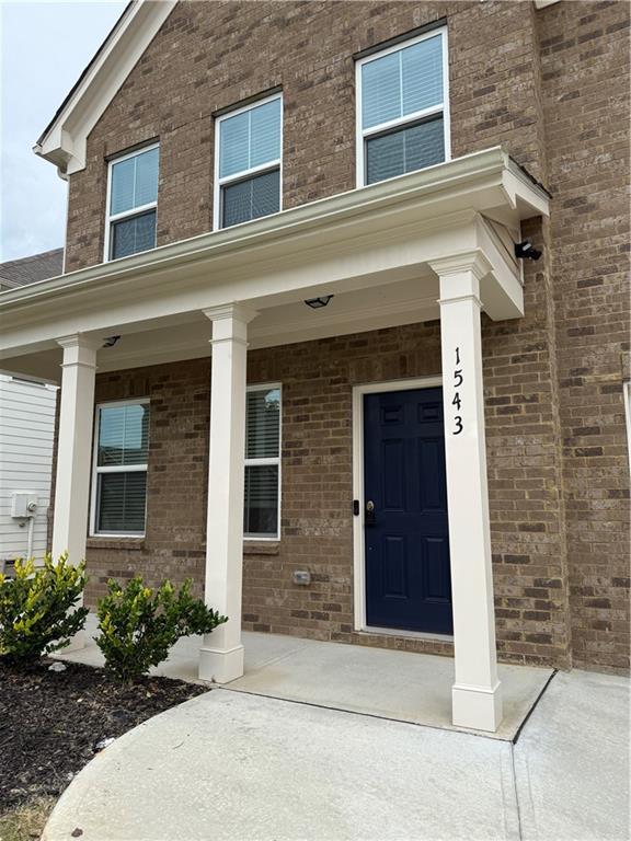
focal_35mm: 24
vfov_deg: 71.6
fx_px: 583
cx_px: 316
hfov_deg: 56.8
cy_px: 420
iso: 80
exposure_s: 1/3021
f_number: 1.78
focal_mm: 6.76
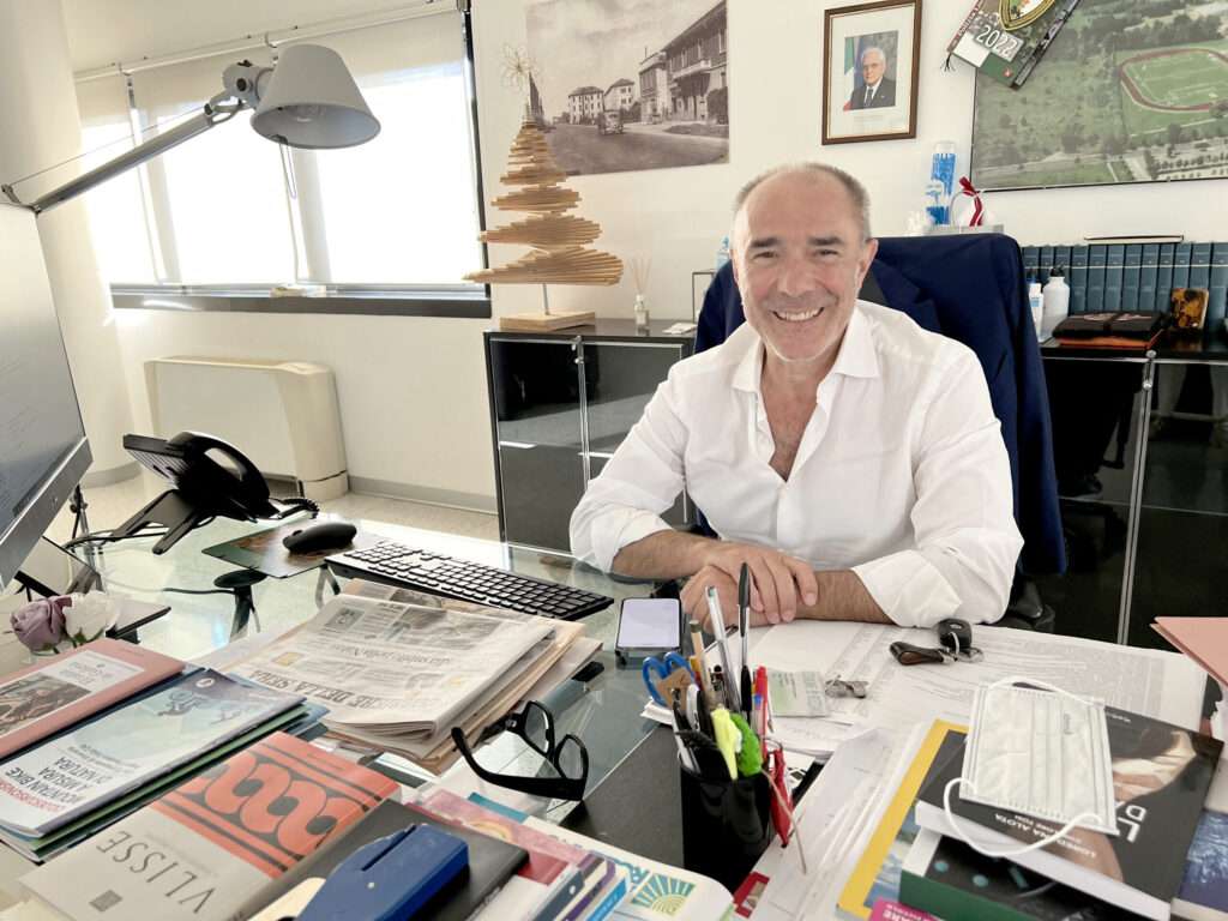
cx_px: 614
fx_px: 922
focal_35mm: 26
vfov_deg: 53.1
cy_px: 460
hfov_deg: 67.3
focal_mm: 5.7
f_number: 1.5
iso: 125
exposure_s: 1/116
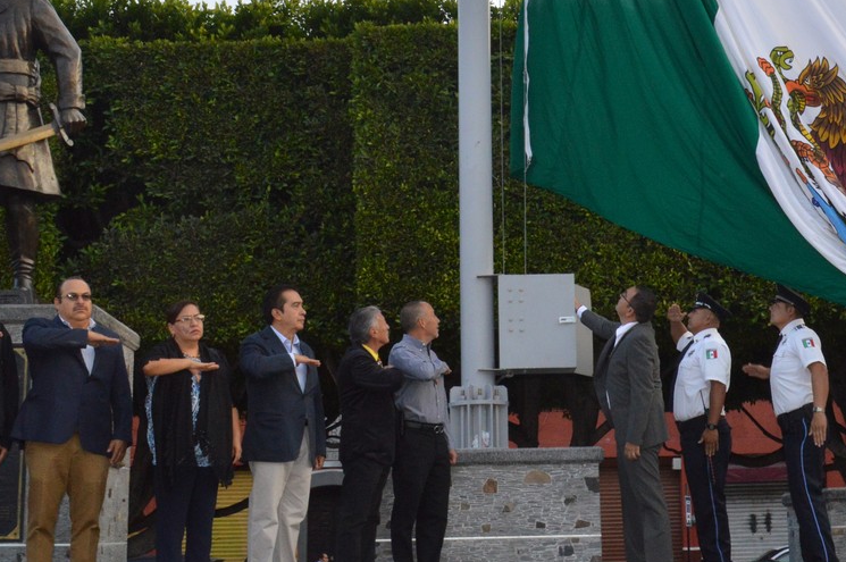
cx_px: 600
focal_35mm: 58
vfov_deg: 23.2
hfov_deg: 34.0
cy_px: 181
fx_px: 1361
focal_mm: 18
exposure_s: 1/200
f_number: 10
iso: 800
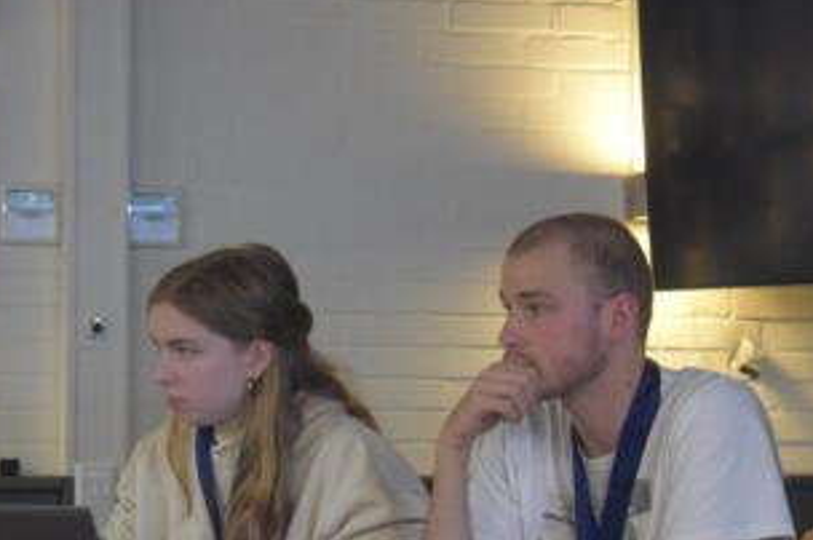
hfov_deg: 15.1
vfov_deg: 10.1
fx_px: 3064
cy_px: 346
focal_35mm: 136
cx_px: 551
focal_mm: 55
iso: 2500
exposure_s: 1/60
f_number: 5.6
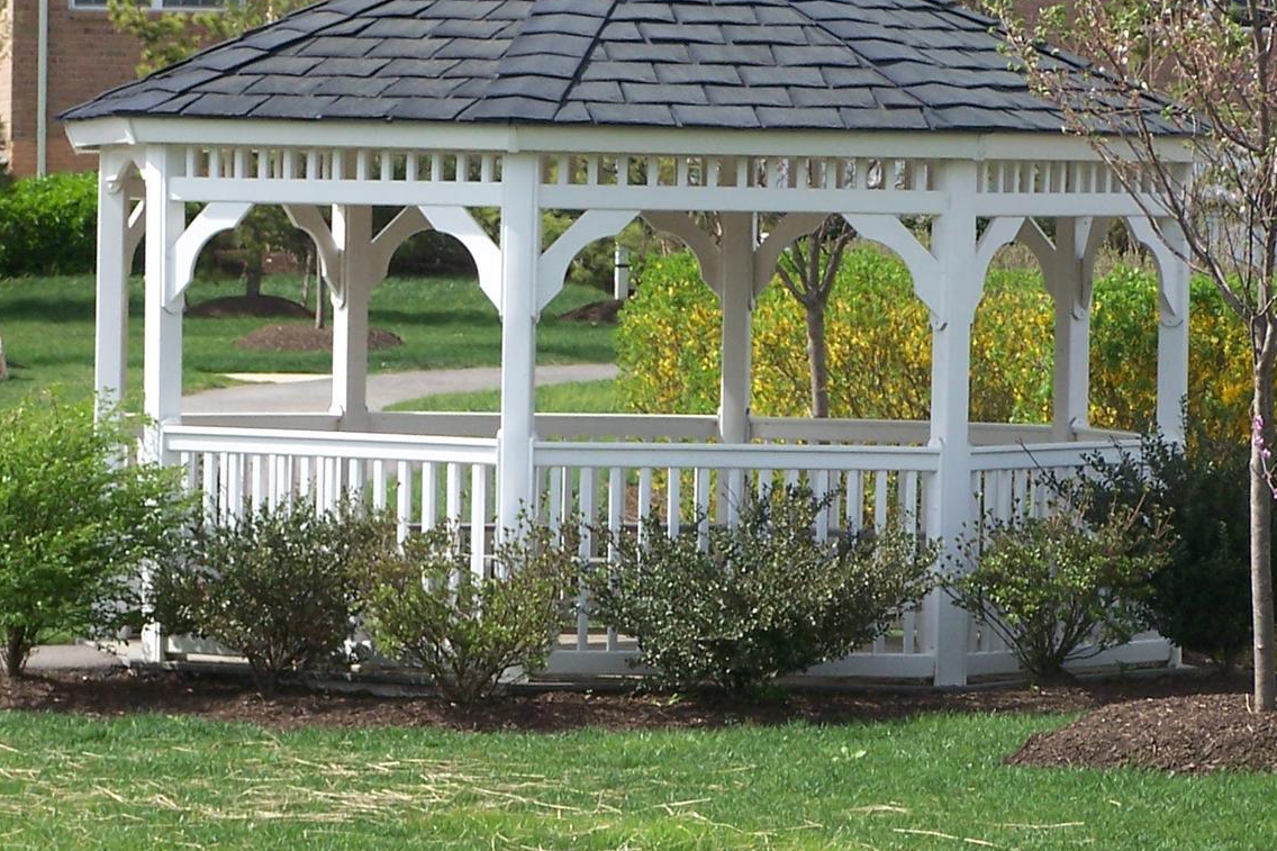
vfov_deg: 5.7
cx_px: 651
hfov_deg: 8.6
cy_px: 398
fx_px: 8512
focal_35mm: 240
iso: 80
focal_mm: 21.2
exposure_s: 1/800
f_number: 3.2
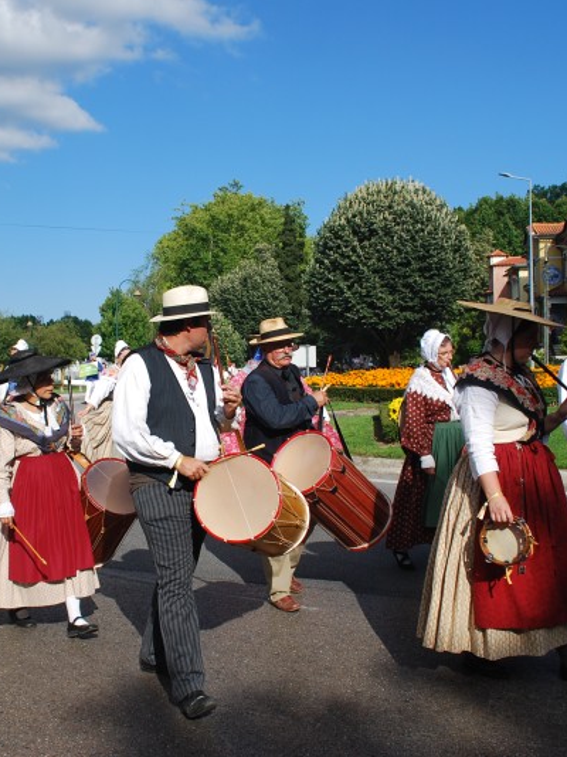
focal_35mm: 39
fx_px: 852
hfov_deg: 36.6
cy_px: 379
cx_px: 208
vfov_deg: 47.9
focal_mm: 18
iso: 100
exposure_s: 1/250
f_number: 8
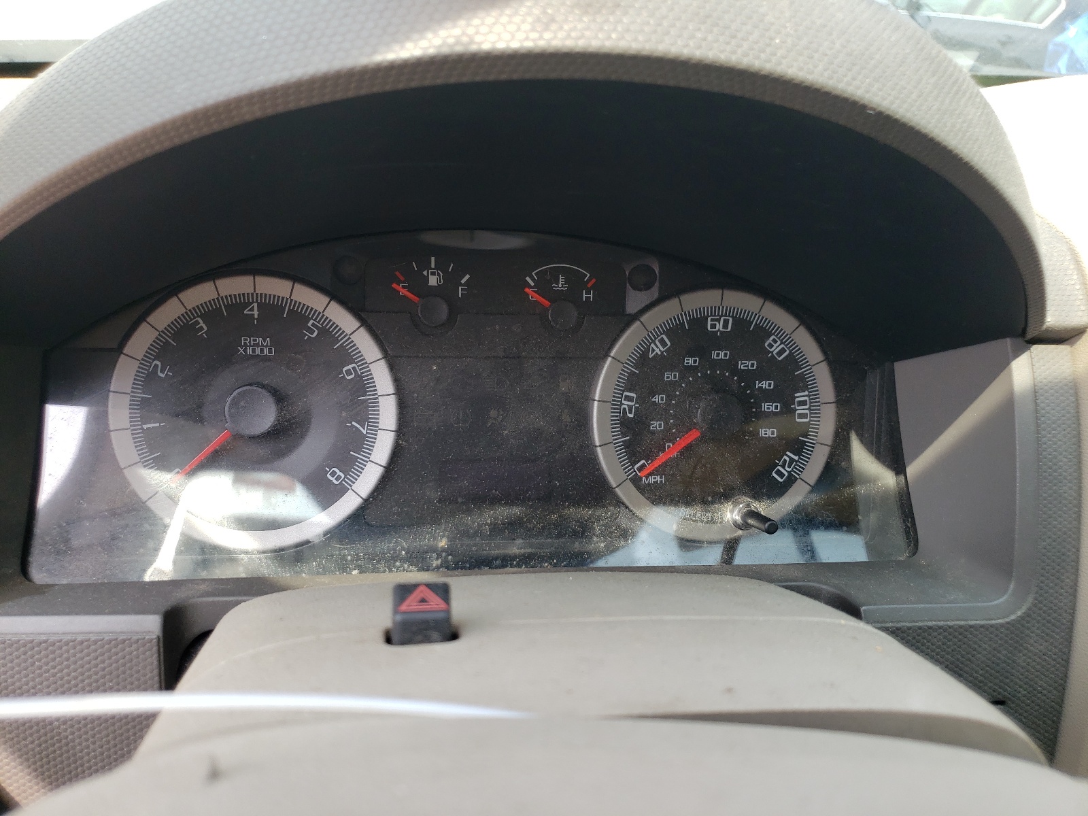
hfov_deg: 67.3
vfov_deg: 53.1
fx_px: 817
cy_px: 408
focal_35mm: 26
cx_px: 544
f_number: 1.5
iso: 50
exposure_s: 1/345
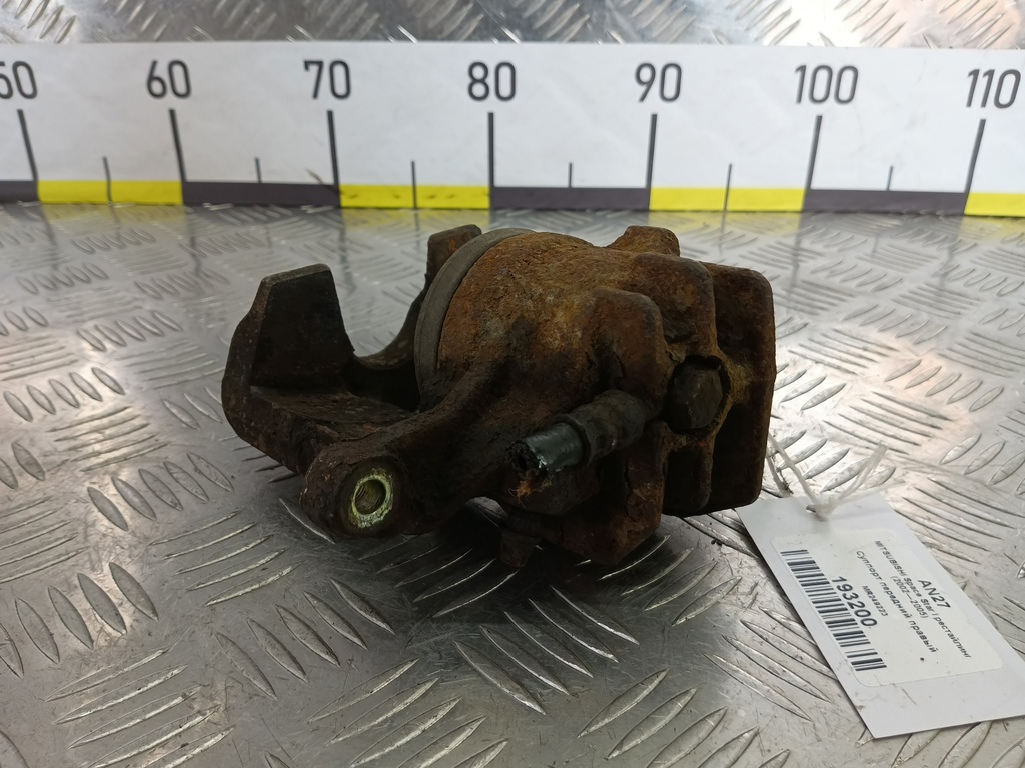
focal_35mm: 23
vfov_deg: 58.9
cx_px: 512
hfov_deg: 73.9
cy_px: 384
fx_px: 681
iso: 126
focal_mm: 4.11
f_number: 1.6
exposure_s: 1/100
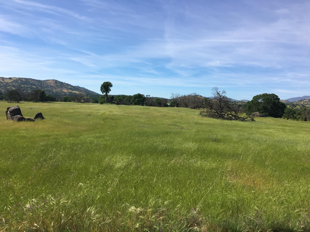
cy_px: 116
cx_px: 155
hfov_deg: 61.7
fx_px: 260
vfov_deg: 48.2
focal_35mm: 29
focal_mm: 4.15
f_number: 2.2
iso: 25
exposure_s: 1/1672
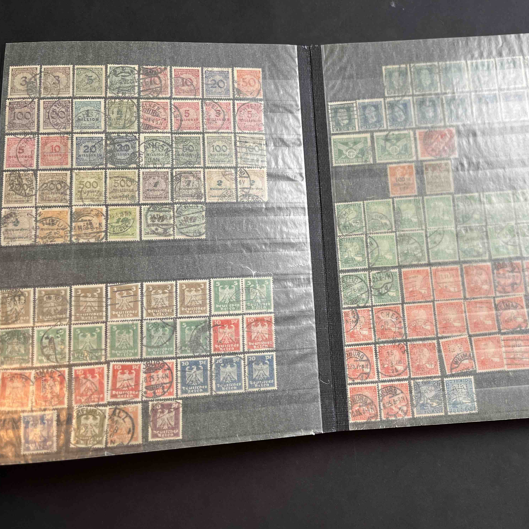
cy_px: 264
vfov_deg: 52.5
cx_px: 327
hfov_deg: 52.0
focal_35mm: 31
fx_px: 536
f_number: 1.6
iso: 125
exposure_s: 1/121
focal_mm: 5.1
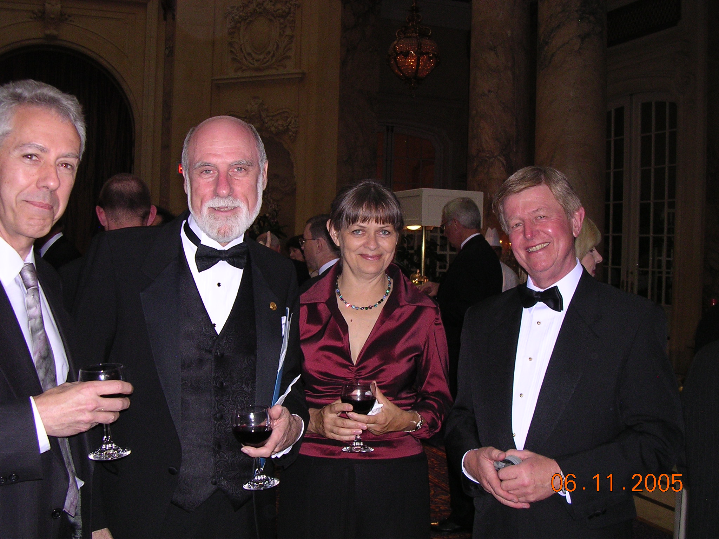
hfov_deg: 49.0
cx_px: 360
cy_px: 270
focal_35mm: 38
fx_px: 789
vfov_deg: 37.7
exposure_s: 1/60.1
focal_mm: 5.8
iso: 210
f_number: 2.8
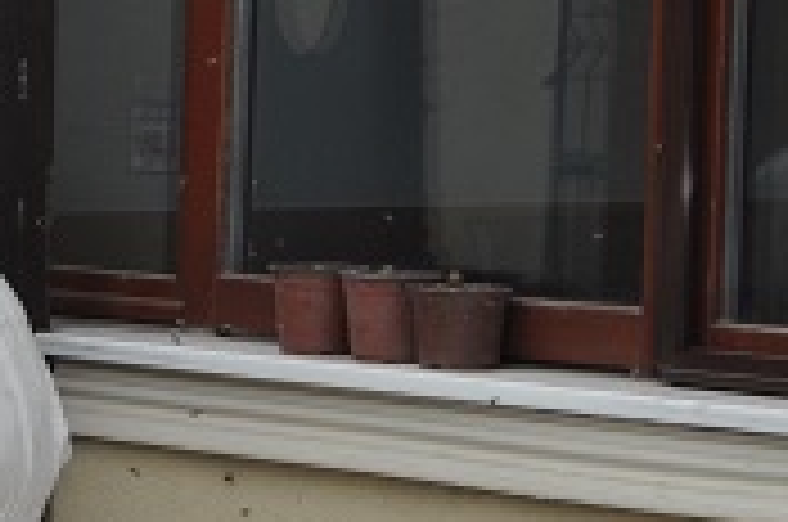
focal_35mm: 283
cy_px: 392
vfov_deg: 4.8
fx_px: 6177
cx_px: -347
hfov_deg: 7.2
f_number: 7.1
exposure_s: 1/200
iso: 200
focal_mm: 55
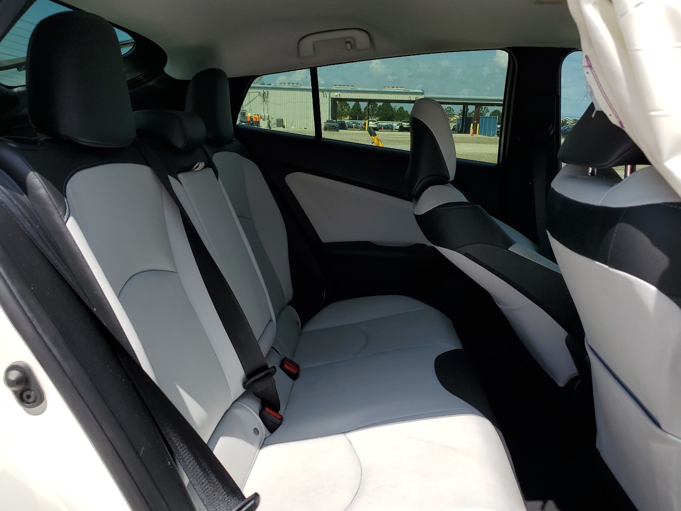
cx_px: 340
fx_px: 571
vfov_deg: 48.2
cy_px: 274
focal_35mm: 29
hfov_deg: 61.7
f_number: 1.5
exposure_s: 1/2500
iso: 50
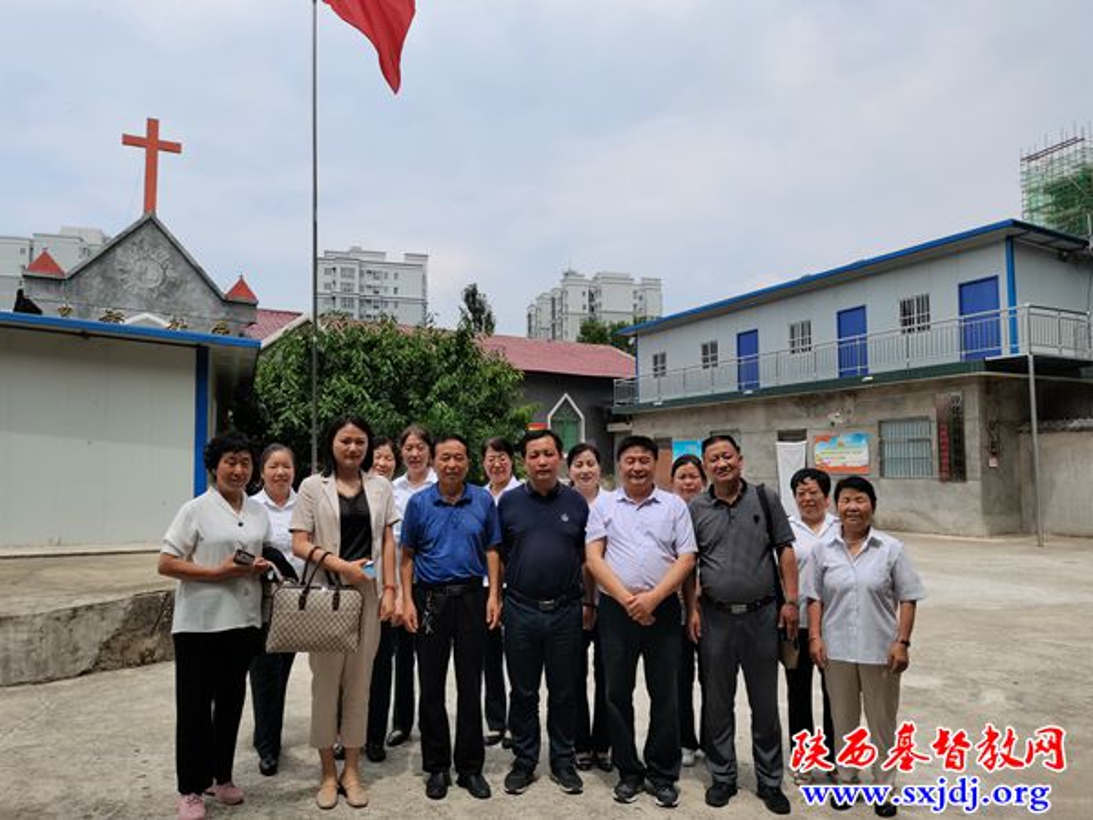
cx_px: 546
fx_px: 821
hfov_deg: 67.3
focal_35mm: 26
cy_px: 410
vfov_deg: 53.1
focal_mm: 5.58
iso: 50
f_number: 1.8
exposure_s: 1/2169
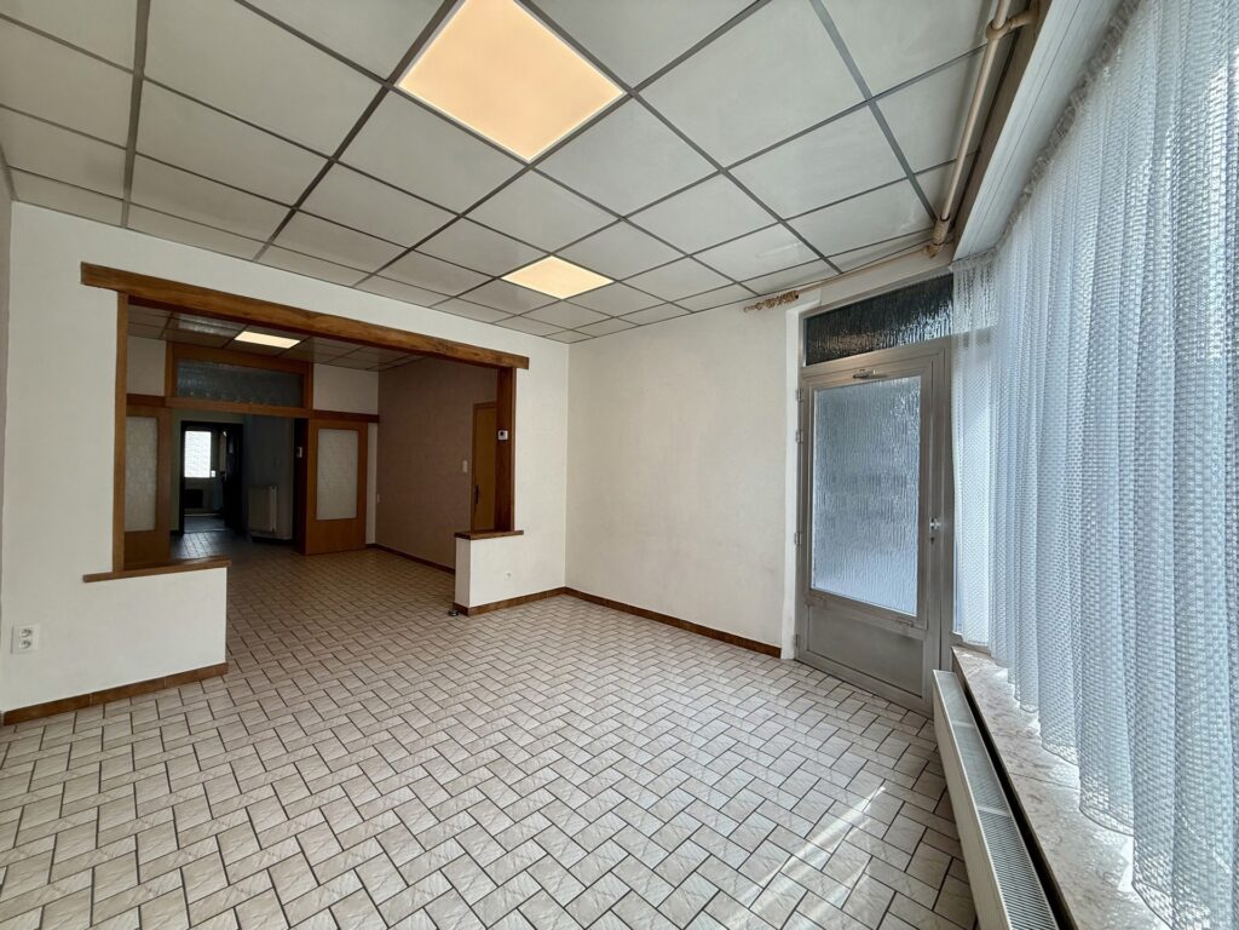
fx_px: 501
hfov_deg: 102.1
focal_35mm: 14
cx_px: 620
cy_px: 465
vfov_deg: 85.7
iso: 64
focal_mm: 2.22
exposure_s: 1/216
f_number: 2.2
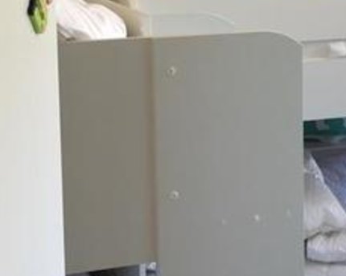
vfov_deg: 19.1
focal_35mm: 79
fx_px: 809
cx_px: 186
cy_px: 34
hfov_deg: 24.1
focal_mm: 4.15
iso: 32
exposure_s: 1/30
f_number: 2.2
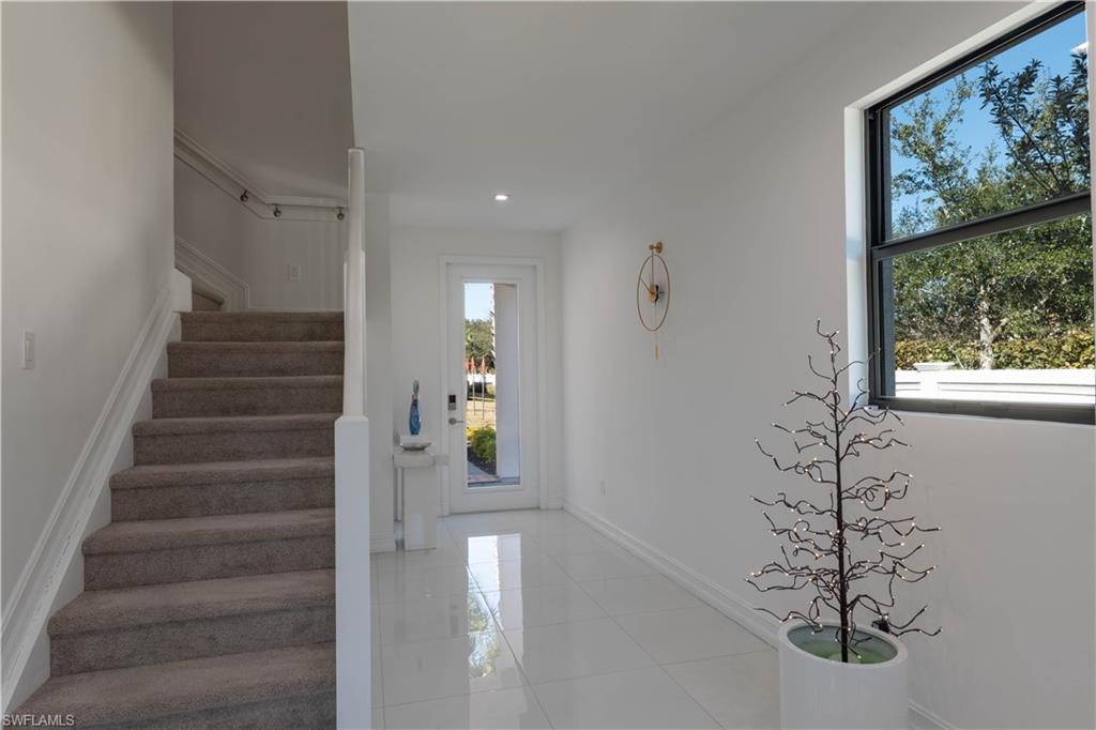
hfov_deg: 81.2
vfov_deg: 59.5
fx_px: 639
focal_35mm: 21
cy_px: 365
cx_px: 548
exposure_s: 1/50
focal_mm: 21
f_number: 14
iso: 200
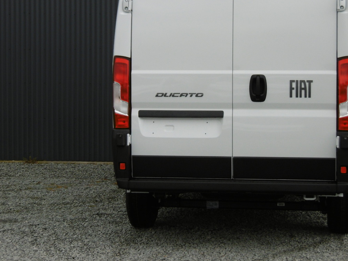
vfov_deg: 16.0
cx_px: 206
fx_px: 925
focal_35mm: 92
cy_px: 90
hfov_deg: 21.3
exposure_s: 1/250
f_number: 4.4
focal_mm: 12.1
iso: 100
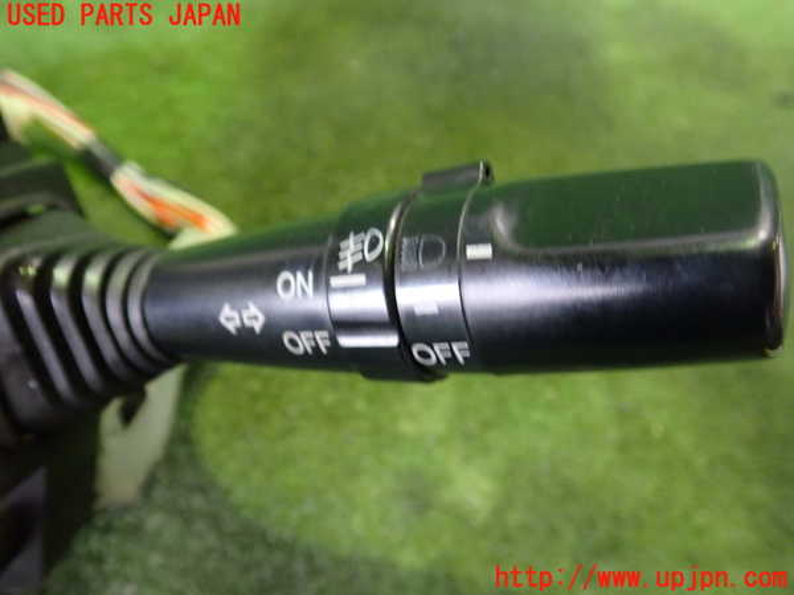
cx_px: 397
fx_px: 688
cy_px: 298
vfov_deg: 46.8
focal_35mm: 30
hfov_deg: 60.0
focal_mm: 5.4
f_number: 2.3
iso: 800
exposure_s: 1/25
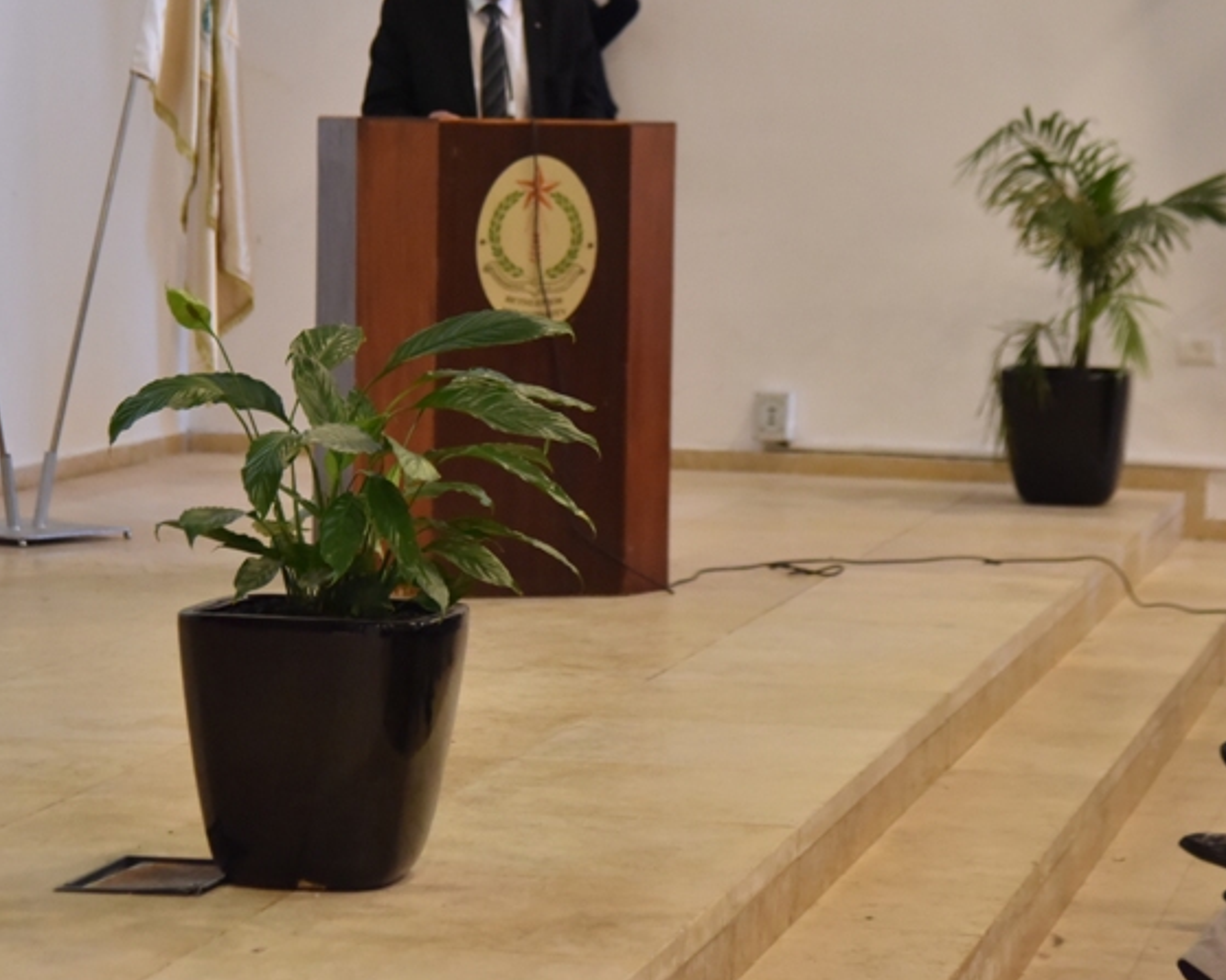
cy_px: 262
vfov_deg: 11.9
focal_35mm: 129
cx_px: 570
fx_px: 4680
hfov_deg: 14.9
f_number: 4
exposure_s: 1/125
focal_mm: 75
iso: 2000
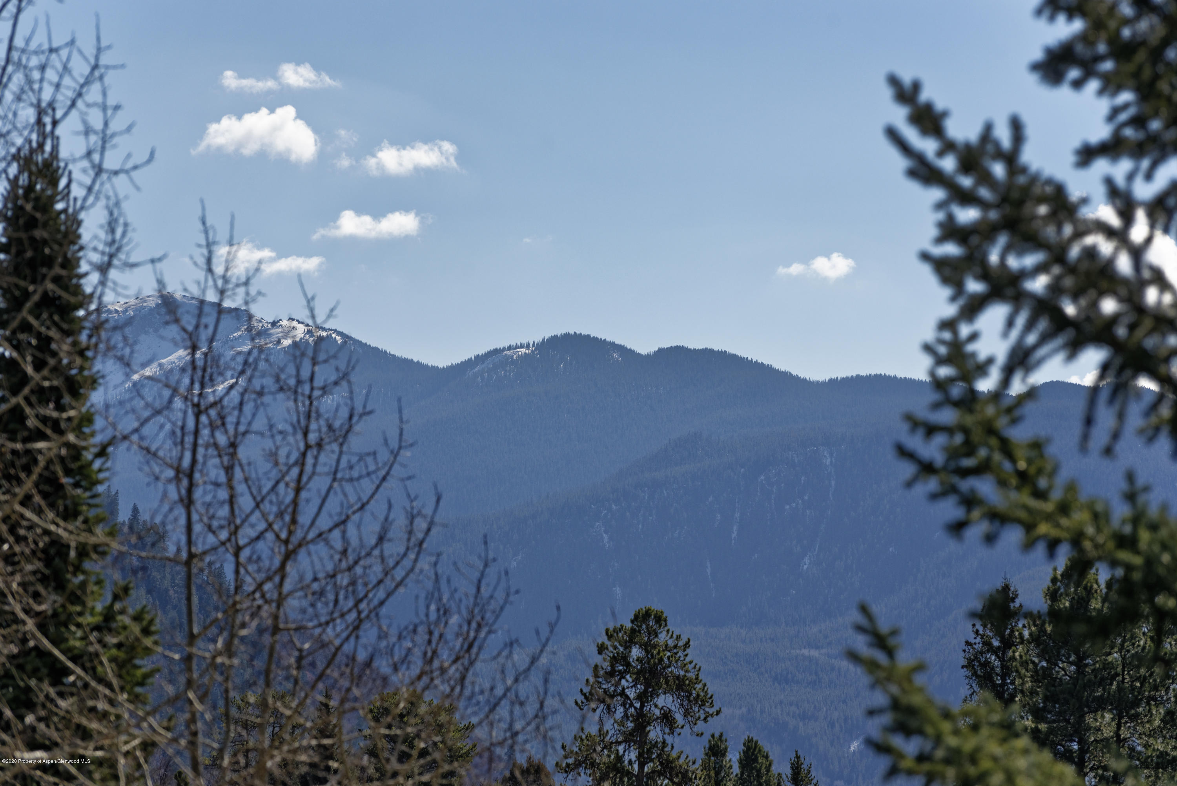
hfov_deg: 14.1
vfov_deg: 9.5
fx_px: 4742
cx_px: 588
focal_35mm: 145
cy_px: 393
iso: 160
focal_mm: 145
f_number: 7.1
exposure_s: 1/1600
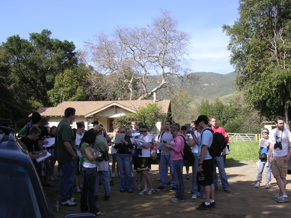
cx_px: 146
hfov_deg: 49.0
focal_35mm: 38
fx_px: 319
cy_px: 109
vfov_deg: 37.7
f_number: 5.6
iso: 100
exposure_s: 1/139
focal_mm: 5.8
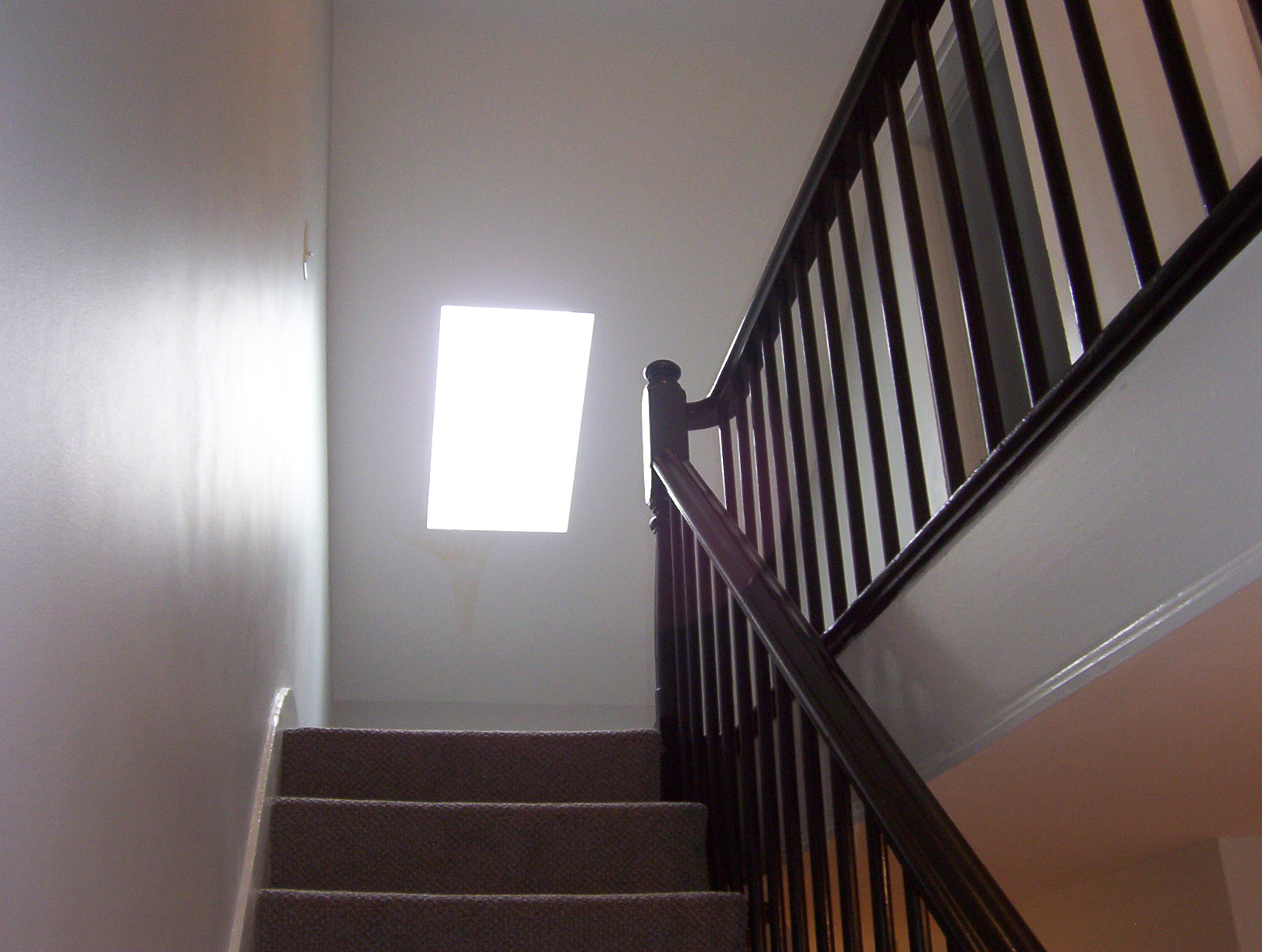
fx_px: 1316
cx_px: 631
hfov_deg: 51.2
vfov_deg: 39.8
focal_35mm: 36
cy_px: 476
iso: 140
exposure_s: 1/40.8
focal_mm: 5.54
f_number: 2.76
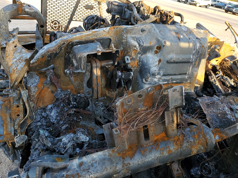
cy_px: 89
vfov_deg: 53.1
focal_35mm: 26
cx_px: 119
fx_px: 179
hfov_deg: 67.3
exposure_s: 1/159
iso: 50
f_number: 1.5
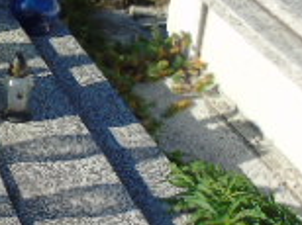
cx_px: 10
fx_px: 906
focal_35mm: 104
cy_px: 76
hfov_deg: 18.5
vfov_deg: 14.2
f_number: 3.4
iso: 80
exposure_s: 1/640
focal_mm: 4.4
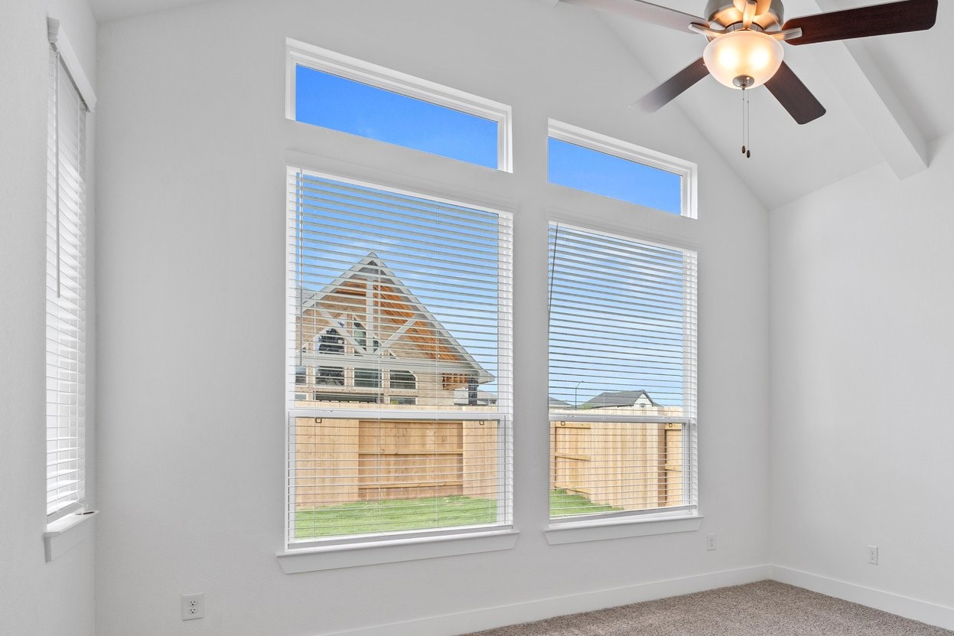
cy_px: 453
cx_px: 711
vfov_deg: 53.3
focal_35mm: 23
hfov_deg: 71.2
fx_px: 609
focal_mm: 14
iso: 320
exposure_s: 1/25
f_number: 10
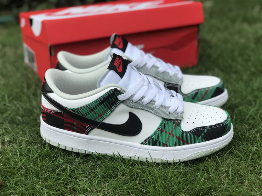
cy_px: 98
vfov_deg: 25.7
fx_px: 431
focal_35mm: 57
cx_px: 131
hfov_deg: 33.8
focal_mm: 6.6
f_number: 2.8
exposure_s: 1/386
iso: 20
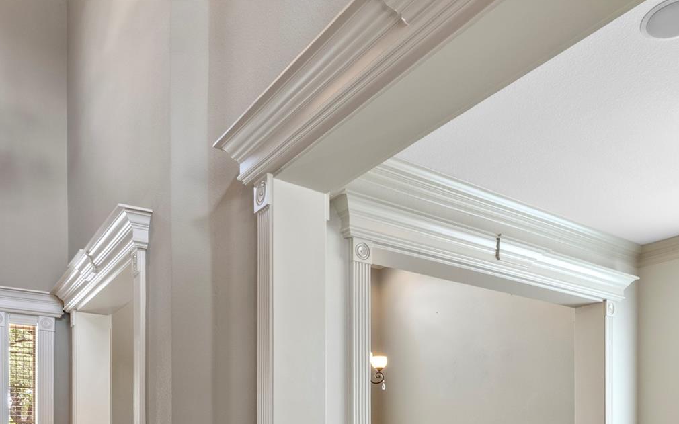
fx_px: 574
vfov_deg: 35.4
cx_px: 366
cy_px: 455
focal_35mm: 31
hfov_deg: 61.2
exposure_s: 3.2
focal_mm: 10
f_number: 11
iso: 250
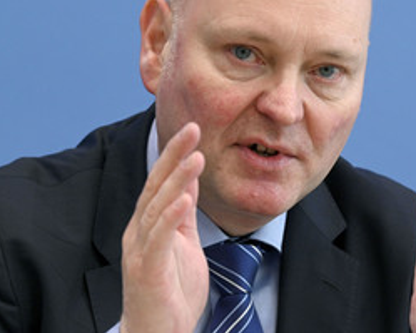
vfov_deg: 6.5
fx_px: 2929
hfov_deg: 8.1
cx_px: 320
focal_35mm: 238
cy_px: 142
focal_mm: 140
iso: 3200
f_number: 6.3
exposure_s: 1/500
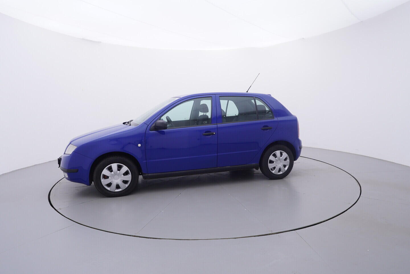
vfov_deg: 56.2
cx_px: 205
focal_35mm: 22
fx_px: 256
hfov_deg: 77.3
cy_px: 137
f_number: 5
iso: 200
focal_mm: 15
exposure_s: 1/80
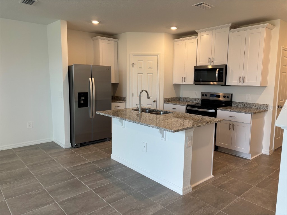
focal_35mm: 26
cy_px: 108
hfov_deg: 67.3
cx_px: 144
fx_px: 216
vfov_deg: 53.1
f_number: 1.6
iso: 80
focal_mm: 5.96
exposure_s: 1/120
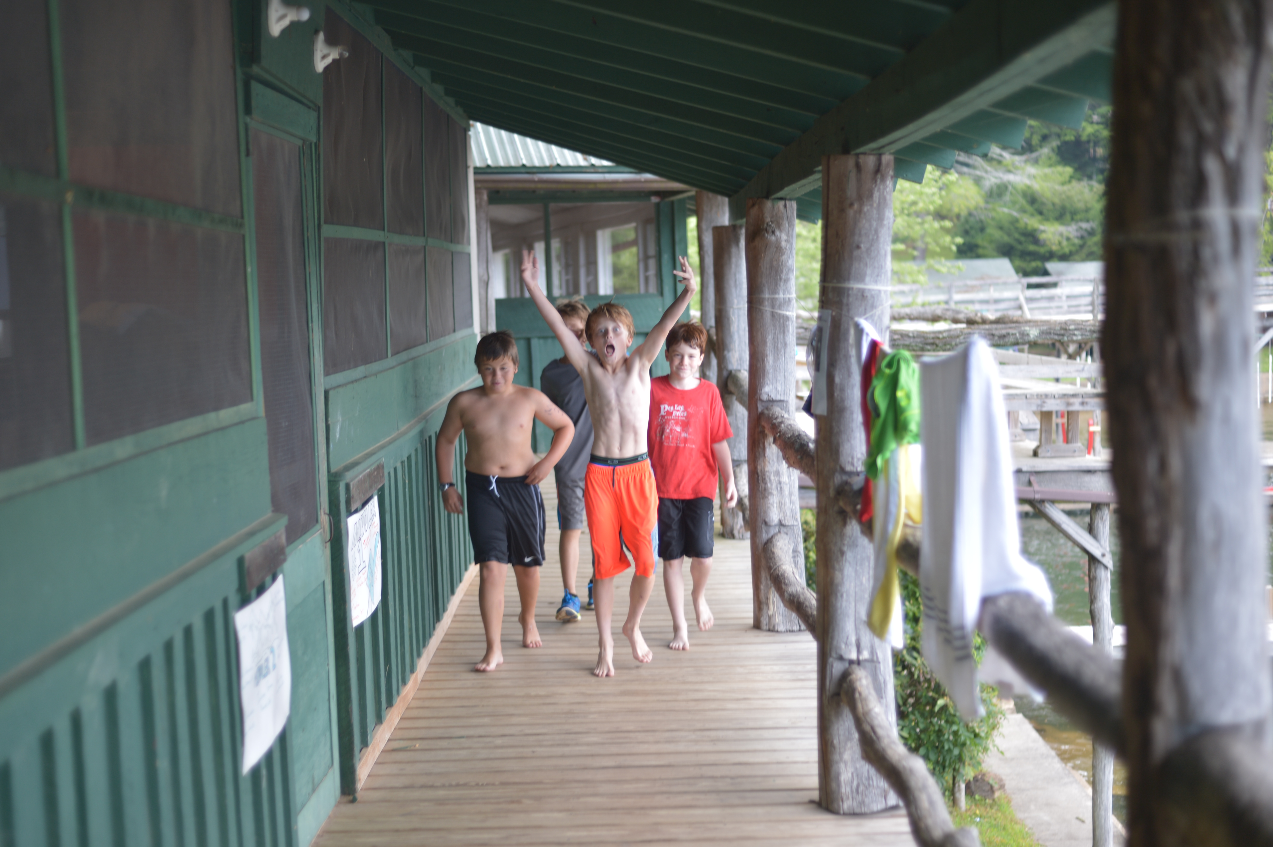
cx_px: 636
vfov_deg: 27.0
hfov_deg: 39.6
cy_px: 424
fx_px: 1767
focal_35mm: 50
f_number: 1.8
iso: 160
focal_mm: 50
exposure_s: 1/160
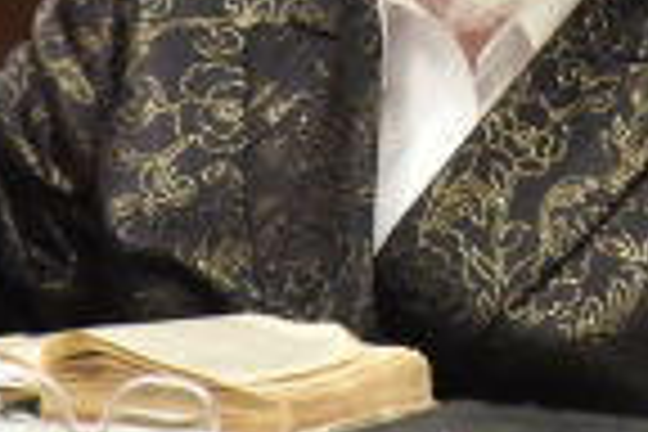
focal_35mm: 851
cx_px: 688
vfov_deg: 1.6
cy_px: -511
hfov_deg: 2.4
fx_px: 15317
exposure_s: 1/160
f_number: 4
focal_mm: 120
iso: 1600
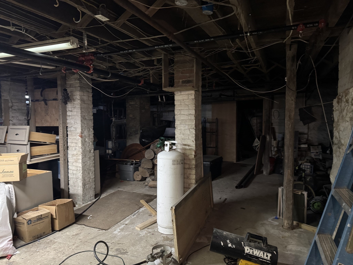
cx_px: 176
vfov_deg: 56.8
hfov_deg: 71.6
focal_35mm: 24
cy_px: 132
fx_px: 245
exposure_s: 1/30
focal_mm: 6.76
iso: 1000
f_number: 1.78
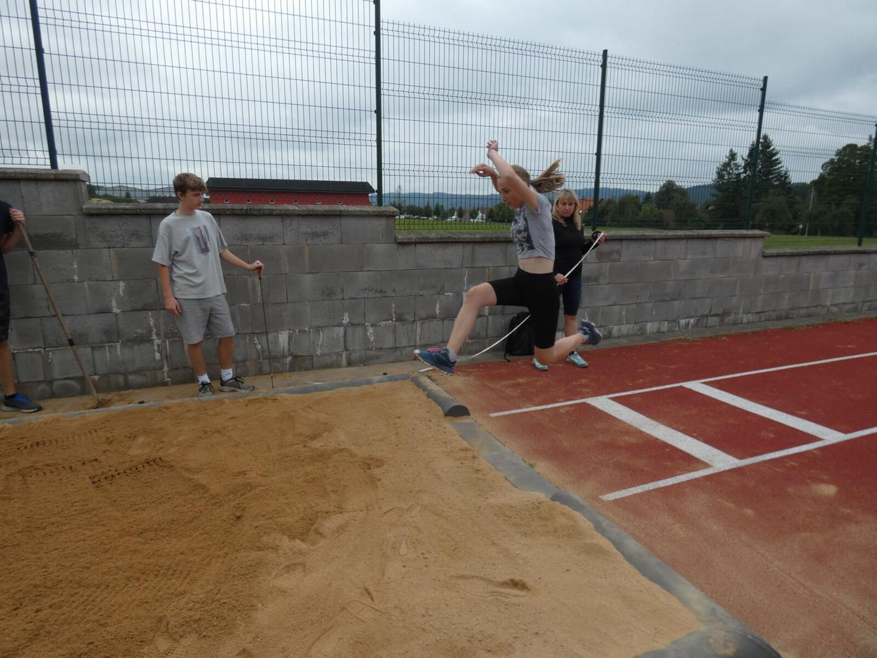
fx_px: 507
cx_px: 438
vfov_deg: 66.0
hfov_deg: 81.7
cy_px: 329
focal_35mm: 20
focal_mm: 3.6
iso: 80
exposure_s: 1/640
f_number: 2.8
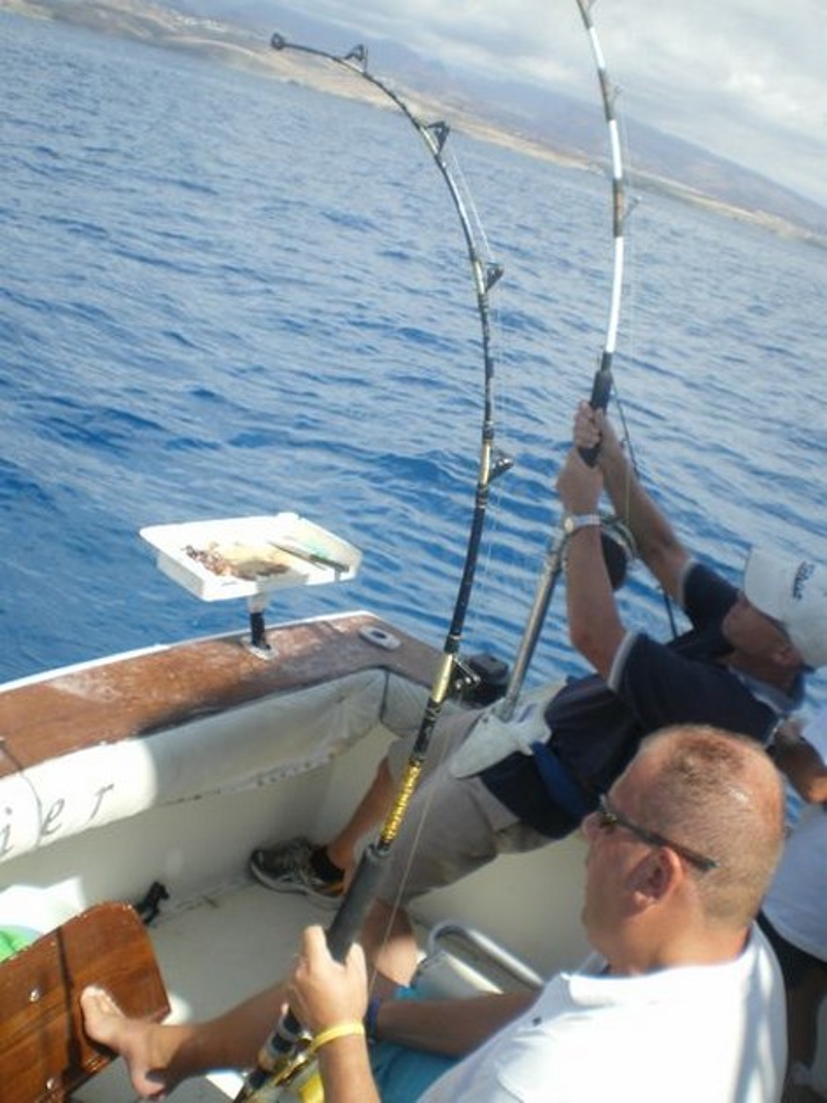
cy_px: 552
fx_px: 1148
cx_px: 414
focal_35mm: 36
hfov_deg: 39.6
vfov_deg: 51.4
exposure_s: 1/320
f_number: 4.6
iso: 50
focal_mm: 6.3
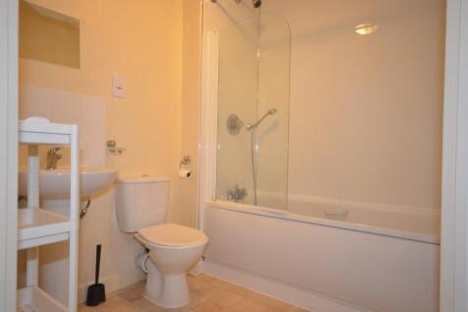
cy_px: 156
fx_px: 292
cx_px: 234
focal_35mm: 22
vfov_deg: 56.1
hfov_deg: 77.3
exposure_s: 1/60
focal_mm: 15
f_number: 5
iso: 1800
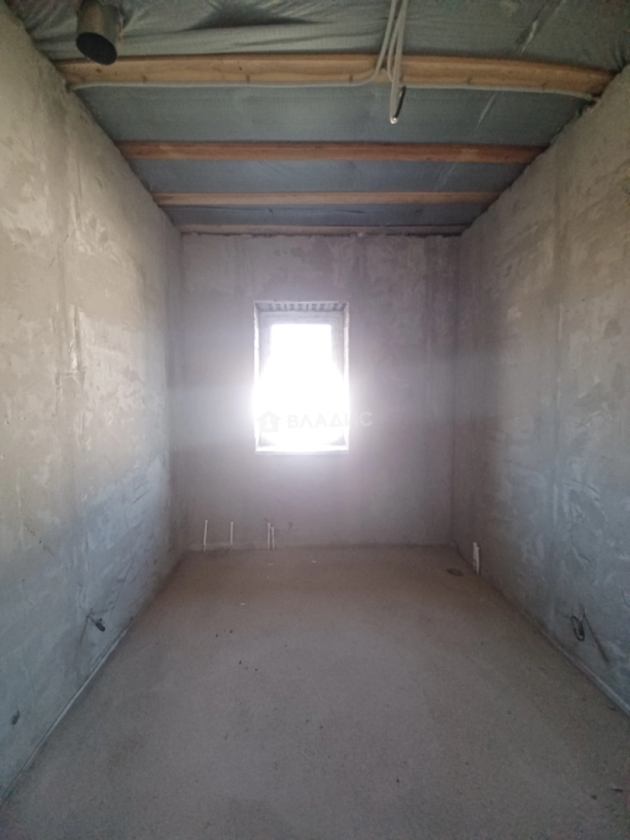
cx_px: 315
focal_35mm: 13
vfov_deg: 106.2
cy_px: 420
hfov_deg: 89.9
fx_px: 315
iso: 200
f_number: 2.2
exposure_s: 1/50
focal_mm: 1.42
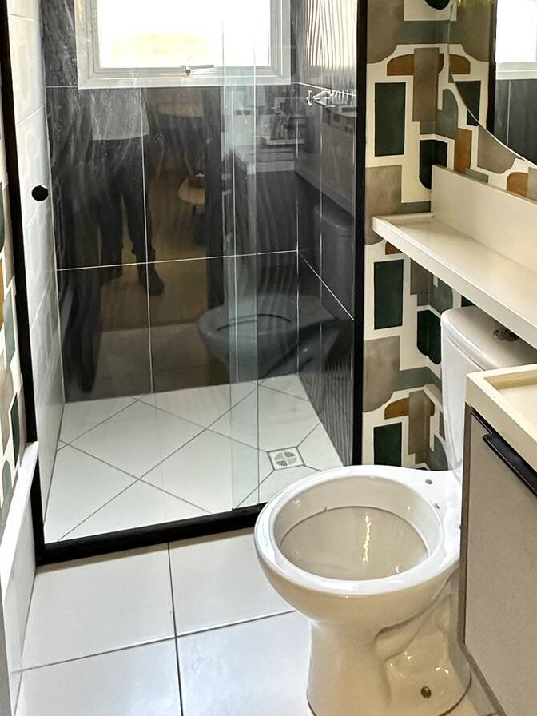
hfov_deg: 44.1
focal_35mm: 32
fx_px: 662
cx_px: 295
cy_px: 141
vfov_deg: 53.0
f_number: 2.2
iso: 320
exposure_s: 1/120
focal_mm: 2.22
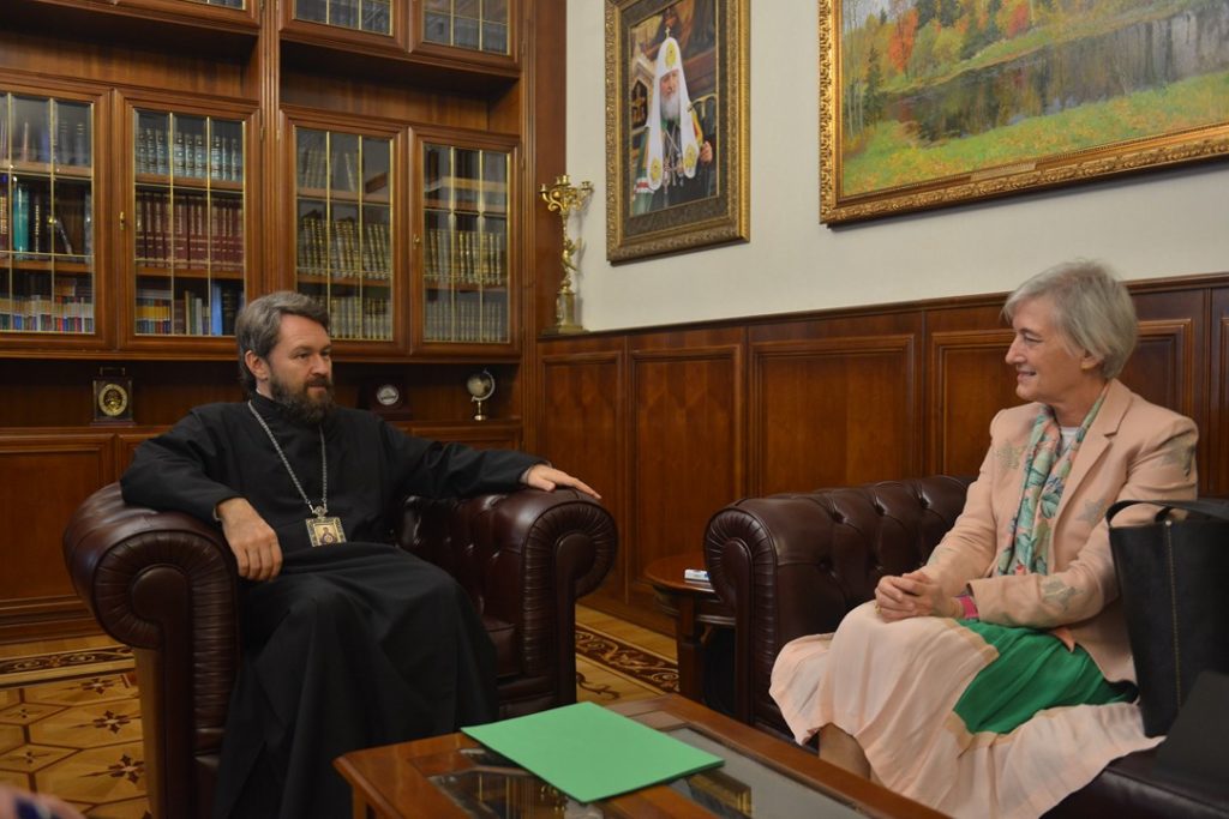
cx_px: 614
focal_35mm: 31
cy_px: 410
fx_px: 1058
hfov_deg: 60.3
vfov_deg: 42.3
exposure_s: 1/60
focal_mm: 31
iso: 1600
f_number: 2.8
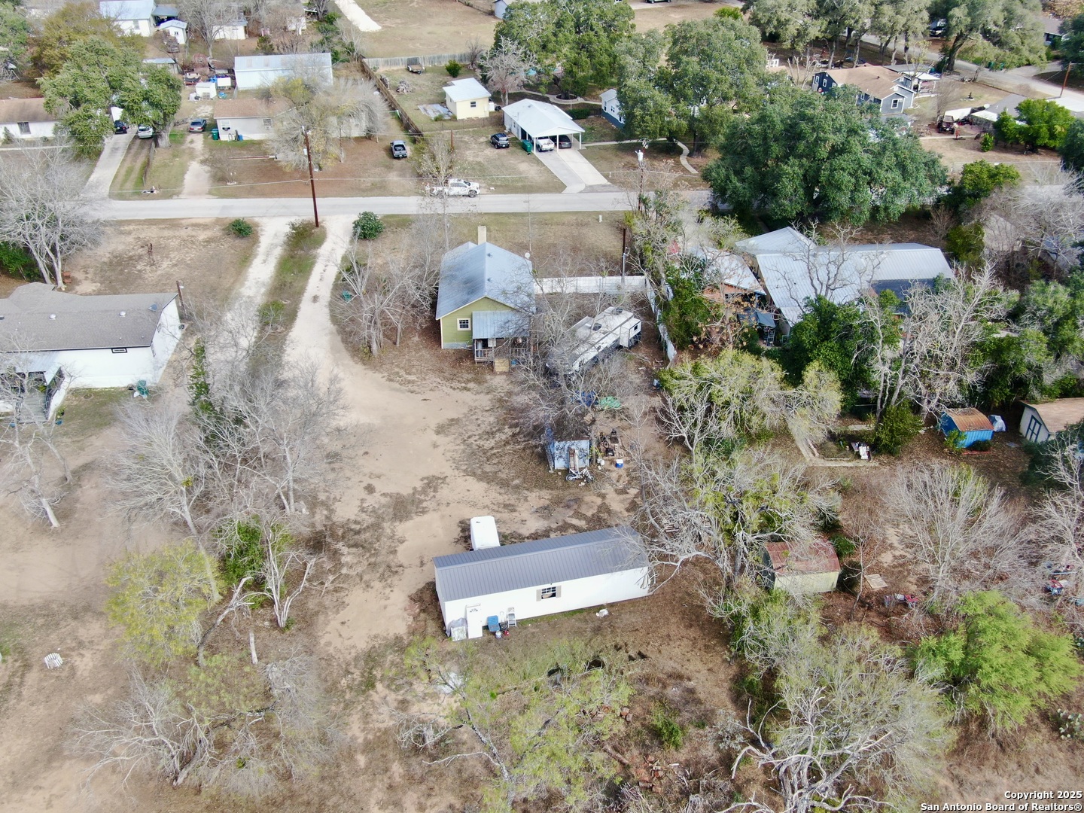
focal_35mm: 32
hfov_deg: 56.8
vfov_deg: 44.2
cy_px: 406
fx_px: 1002
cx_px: 542
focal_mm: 5.45
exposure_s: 1/320
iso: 100
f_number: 3.1
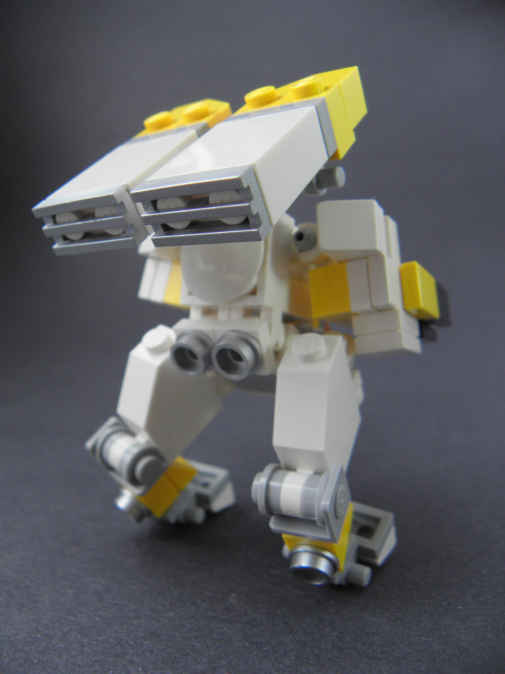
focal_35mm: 26
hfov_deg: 53.1
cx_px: 252
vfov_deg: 67.3
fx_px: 506
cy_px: 337
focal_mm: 4.6
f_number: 2.8
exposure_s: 1/25
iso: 125
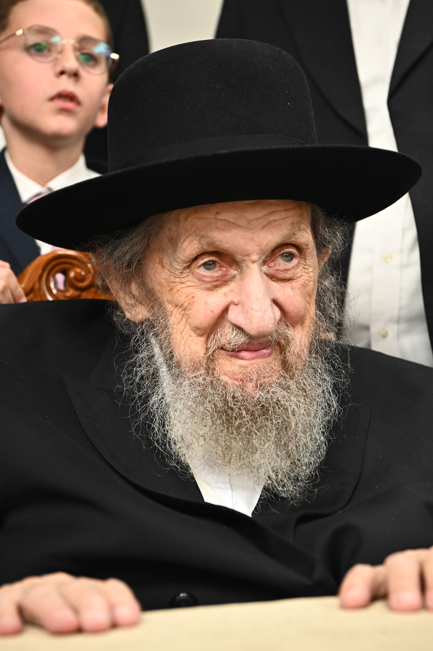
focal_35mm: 70
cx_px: 216
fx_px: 1263
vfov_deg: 28.8
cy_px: 326
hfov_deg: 19.5
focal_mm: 70
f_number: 5
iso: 3200
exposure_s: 1/200
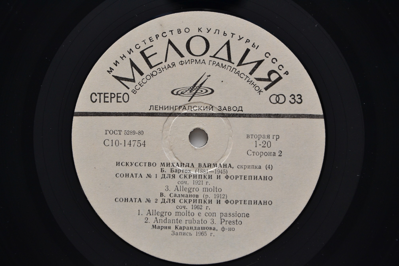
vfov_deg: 13.0
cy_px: 133
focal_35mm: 105
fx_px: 1164
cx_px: 200
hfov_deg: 19.5
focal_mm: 70
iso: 800
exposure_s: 1/200
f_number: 7.1
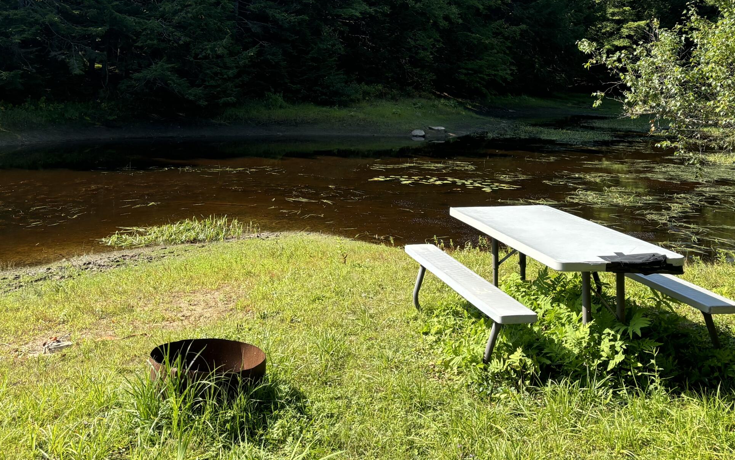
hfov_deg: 46.1
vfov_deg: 28.7
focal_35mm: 43
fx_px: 861
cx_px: 310
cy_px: 45
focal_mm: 5.96
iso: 50
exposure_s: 1/1279
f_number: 1.6
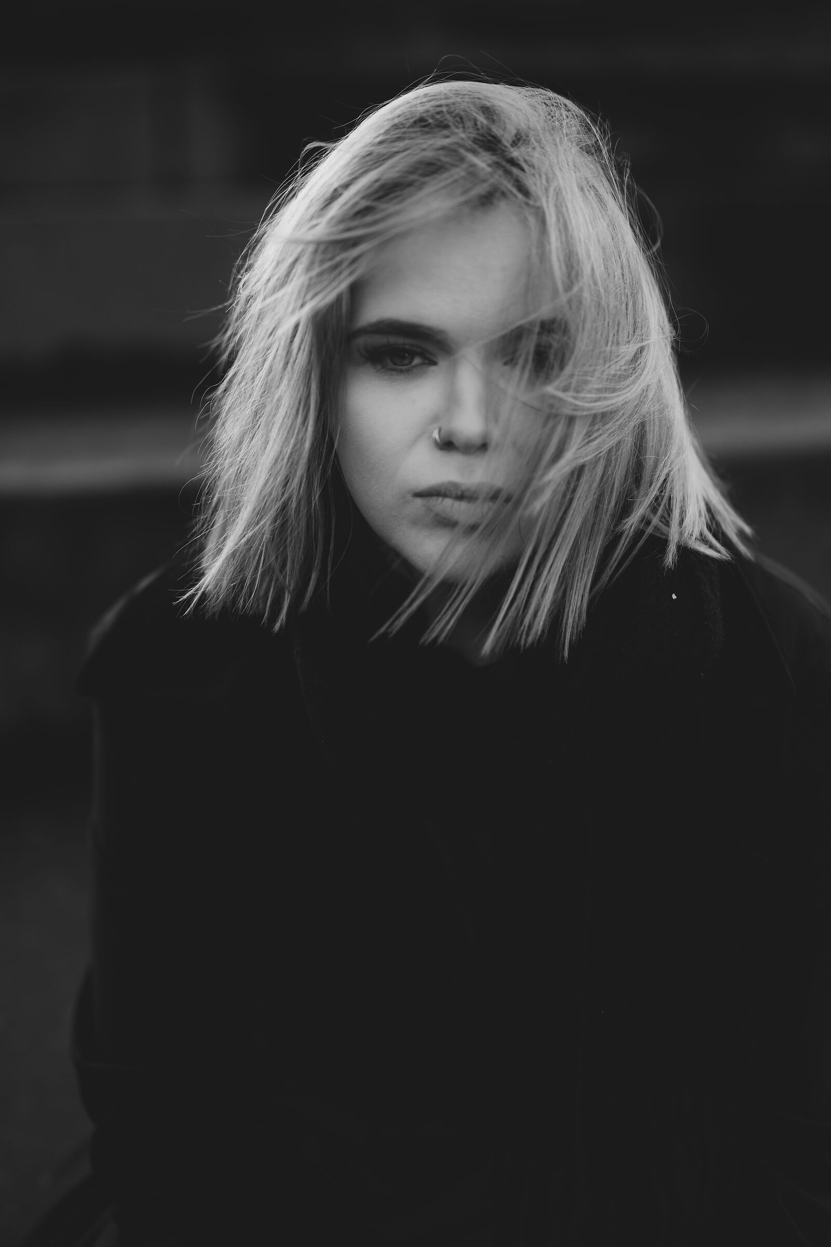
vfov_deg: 36.2
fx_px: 1904
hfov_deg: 24.6
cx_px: 416
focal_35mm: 55
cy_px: 624
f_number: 1.8
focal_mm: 55
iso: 160
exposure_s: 1/1000
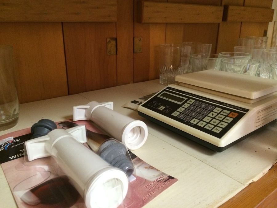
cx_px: 138
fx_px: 240
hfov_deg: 60.0
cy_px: 104
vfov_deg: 46.8
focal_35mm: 30
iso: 320
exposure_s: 1/30
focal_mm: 4.12
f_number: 2.2
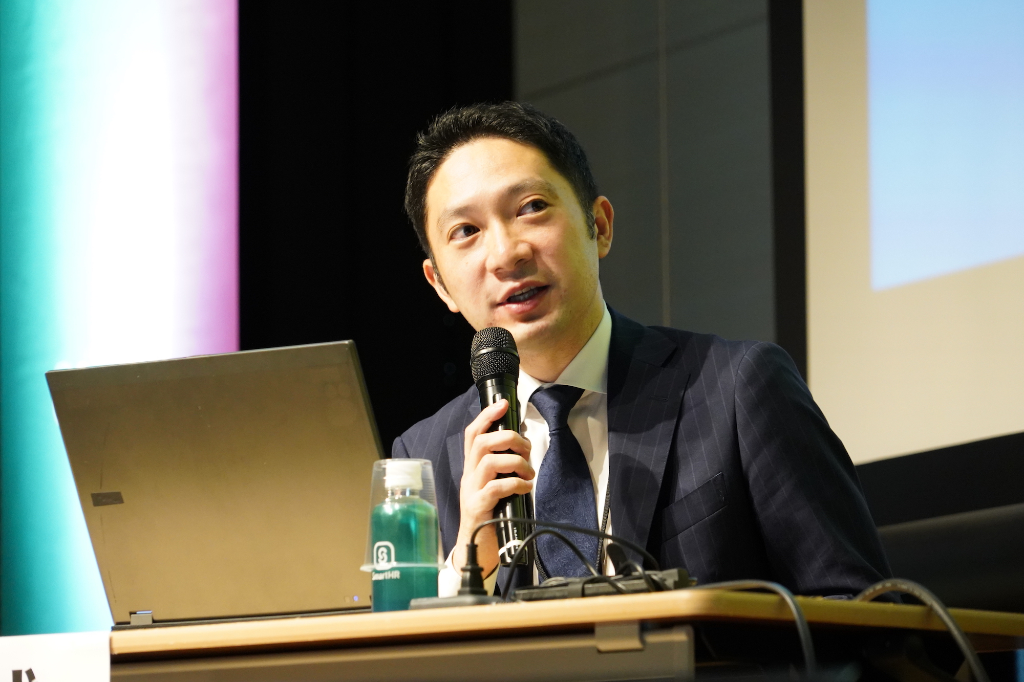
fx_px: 6029
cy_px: 341
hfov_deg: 9.7
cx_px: 512
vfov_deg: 6.5
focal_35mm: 212
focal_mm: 212
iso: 6400
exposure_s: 1/60
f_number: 8
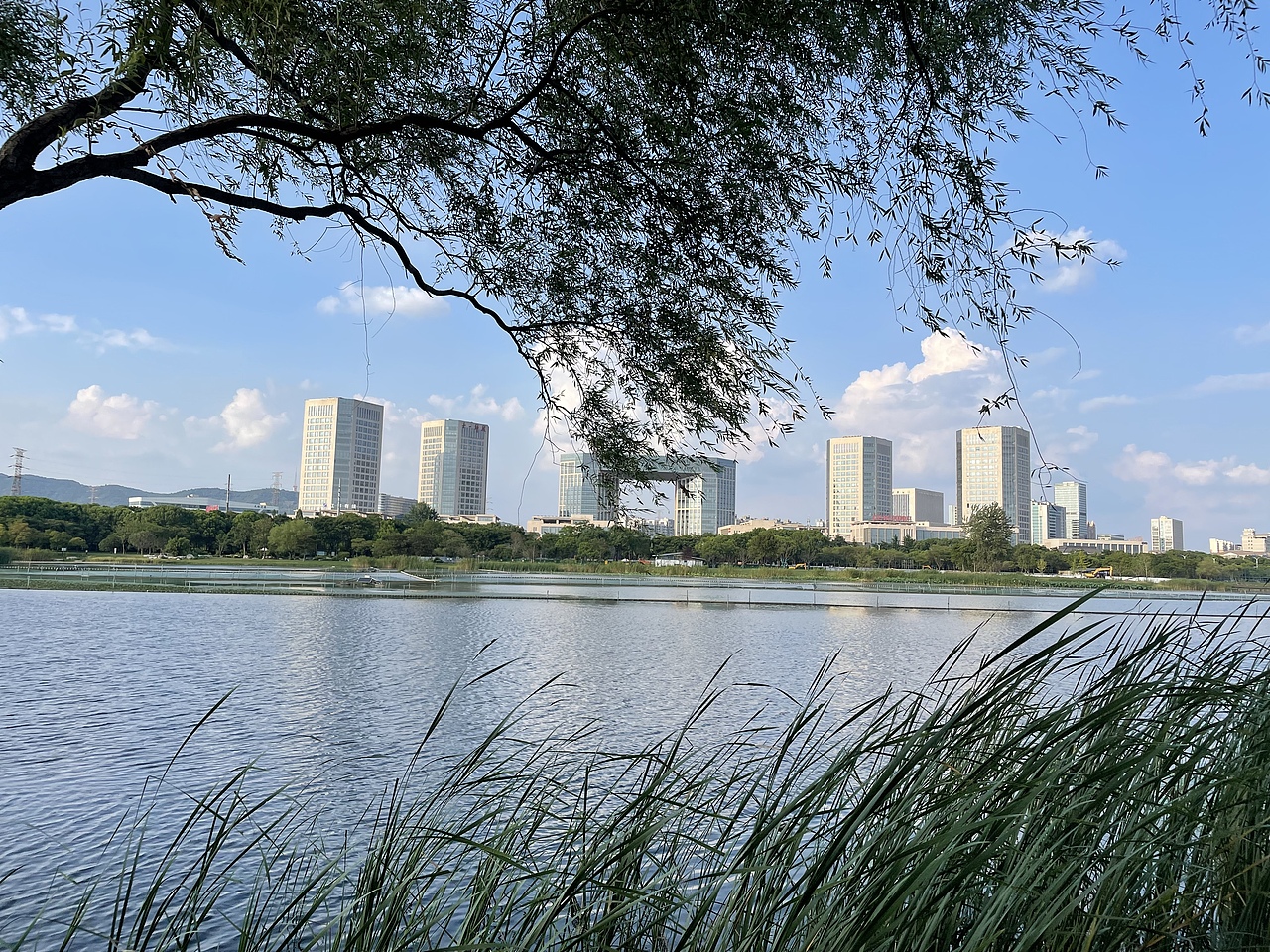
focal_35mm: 26
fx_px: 954
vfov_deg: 53.1
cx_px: 635
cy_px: 476
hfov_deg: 67.3
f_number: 1.6
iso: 32
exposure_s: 1/2398
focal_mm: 4.2
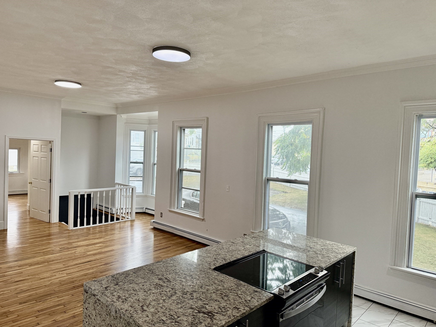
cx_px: 218
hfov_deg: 71.6
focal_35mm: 24
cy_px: 164
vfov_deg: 56.8
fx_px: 302
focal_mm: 6.76
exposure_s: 1/188
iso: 200
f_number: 1.78
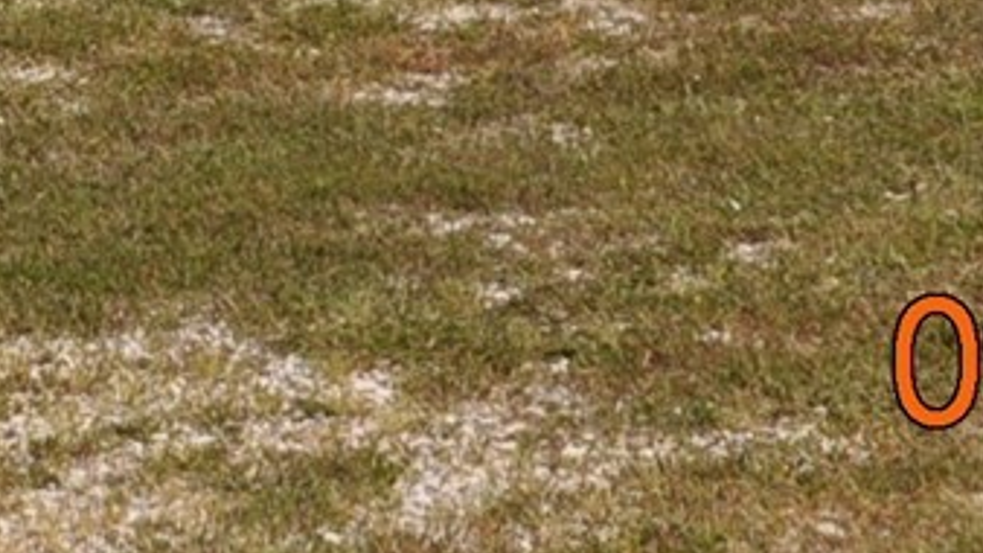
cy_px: -1313
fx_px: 5916
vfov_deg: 5.0
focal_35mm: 227
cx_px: -29
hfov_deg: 9.4
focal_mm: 24
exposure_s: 1/400
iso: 200
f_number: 10
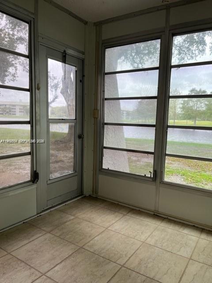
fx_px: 212
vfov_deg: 67.3
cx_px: 106
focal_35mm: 26
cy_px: 142
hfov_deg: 53.1
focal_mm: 5.1
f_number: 1.6
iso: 64
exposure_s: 1/167
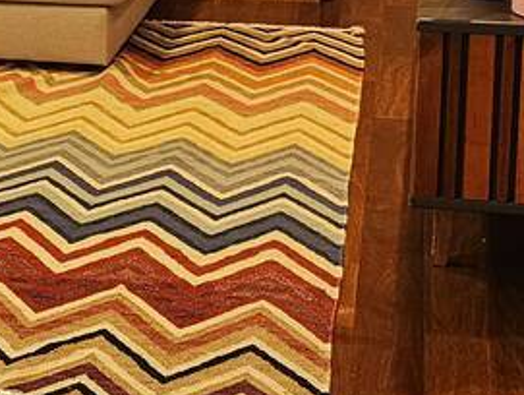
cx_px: -118
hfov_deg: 15.5
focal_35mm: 122
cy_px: 12
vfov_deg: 12.1
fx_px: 1849
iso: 320
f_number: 1.7
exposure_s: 1/120
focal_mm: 6.3
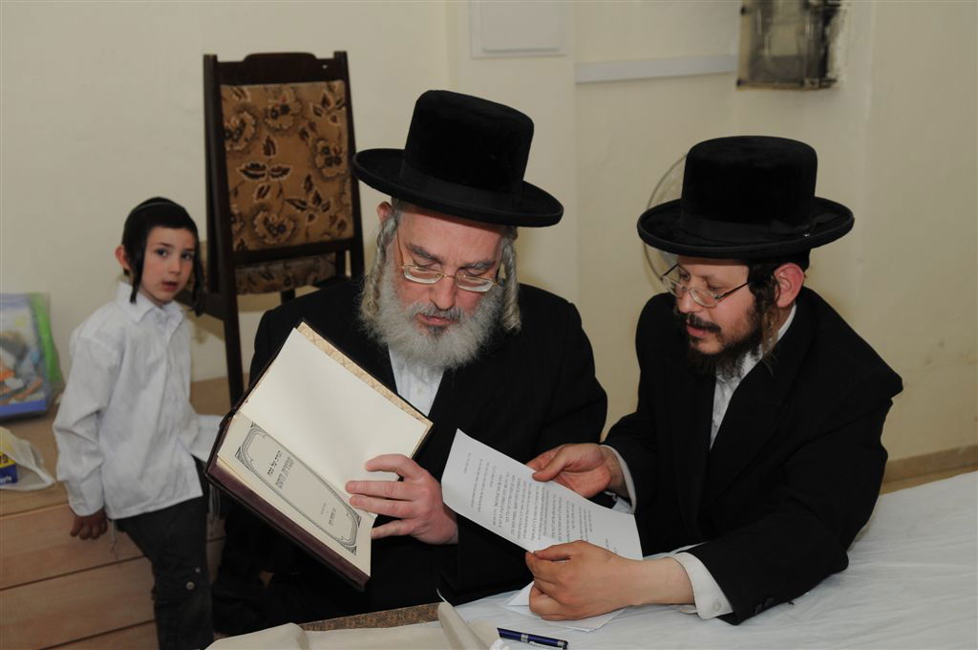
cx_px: 489
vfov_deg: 29.8
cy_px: 325
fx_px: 1221
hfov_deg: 43.7
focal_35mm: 45
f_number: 4.5
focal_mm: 30
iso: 320
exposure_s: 1/160
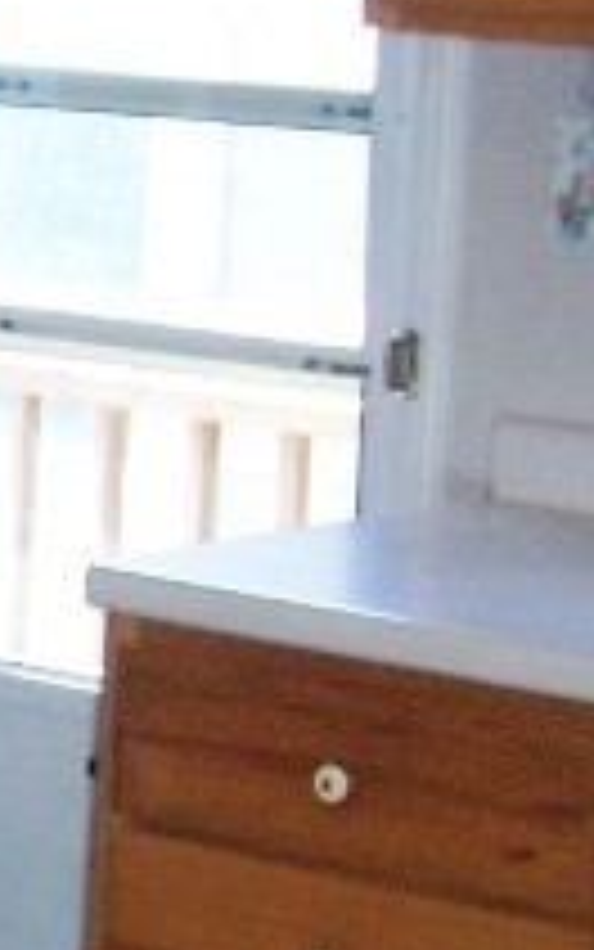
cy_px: 365
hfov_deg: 6.8
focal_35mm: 175
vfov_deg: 12.0
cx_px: -1130
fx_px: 4530
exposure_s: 1/60
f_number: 2.7
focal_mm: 5.6
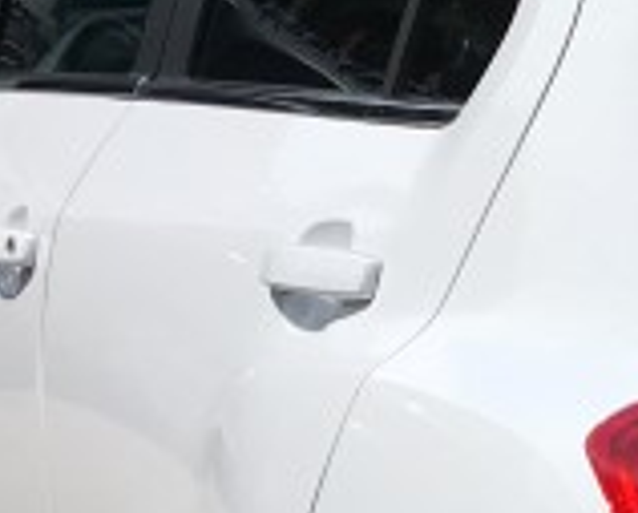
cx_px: 1159
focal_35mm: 183
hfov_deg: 10.0
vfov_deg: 8.3
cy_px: 751
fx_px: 3462
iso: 25
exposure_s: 1/2959
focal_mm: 4.15
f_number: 2.2
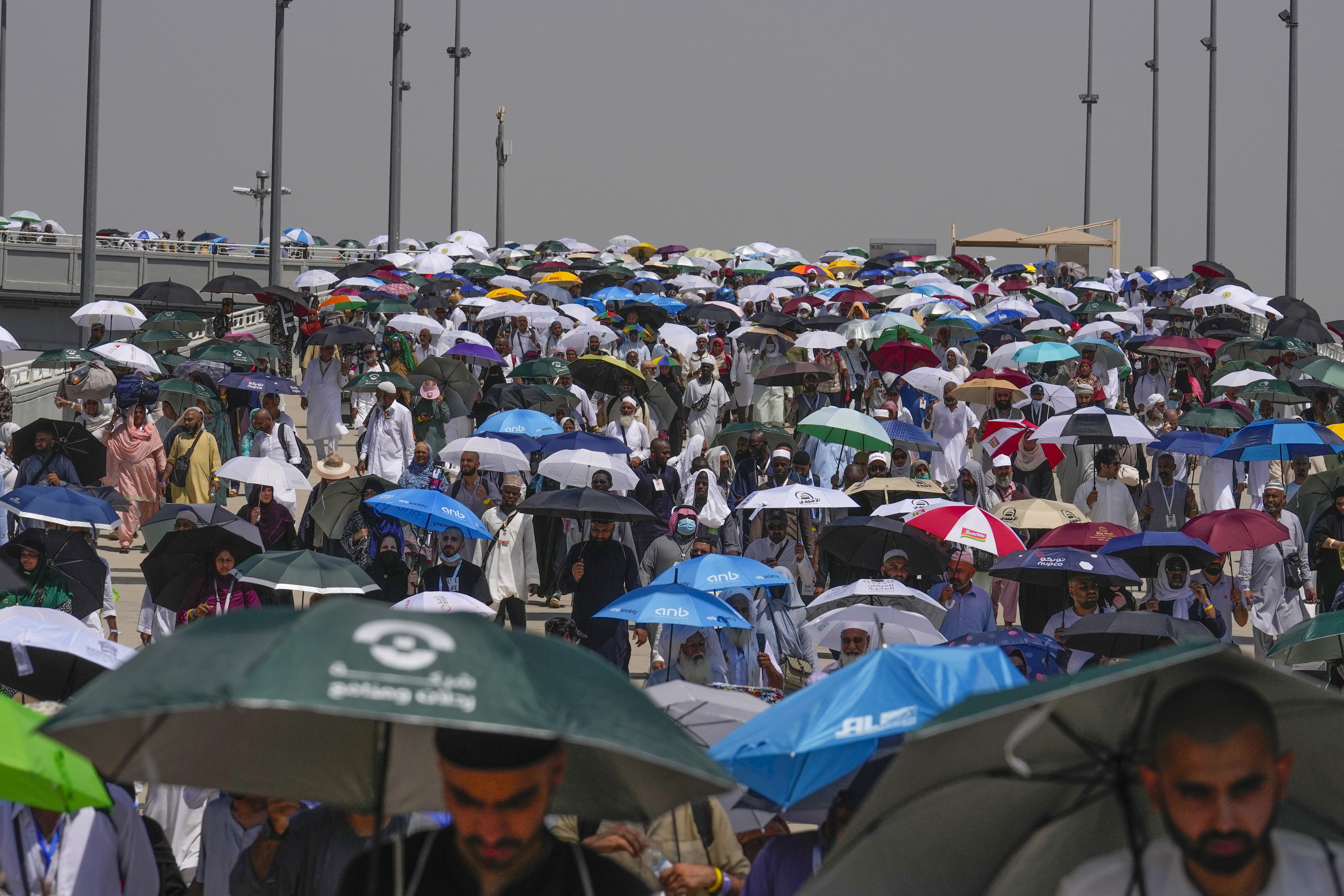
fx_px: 5562
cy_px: 449
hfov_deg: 13.8
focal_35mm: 149
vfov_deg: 9.2
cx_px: 669
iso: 400
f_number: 7.1
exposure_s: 1/5000
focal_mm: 99
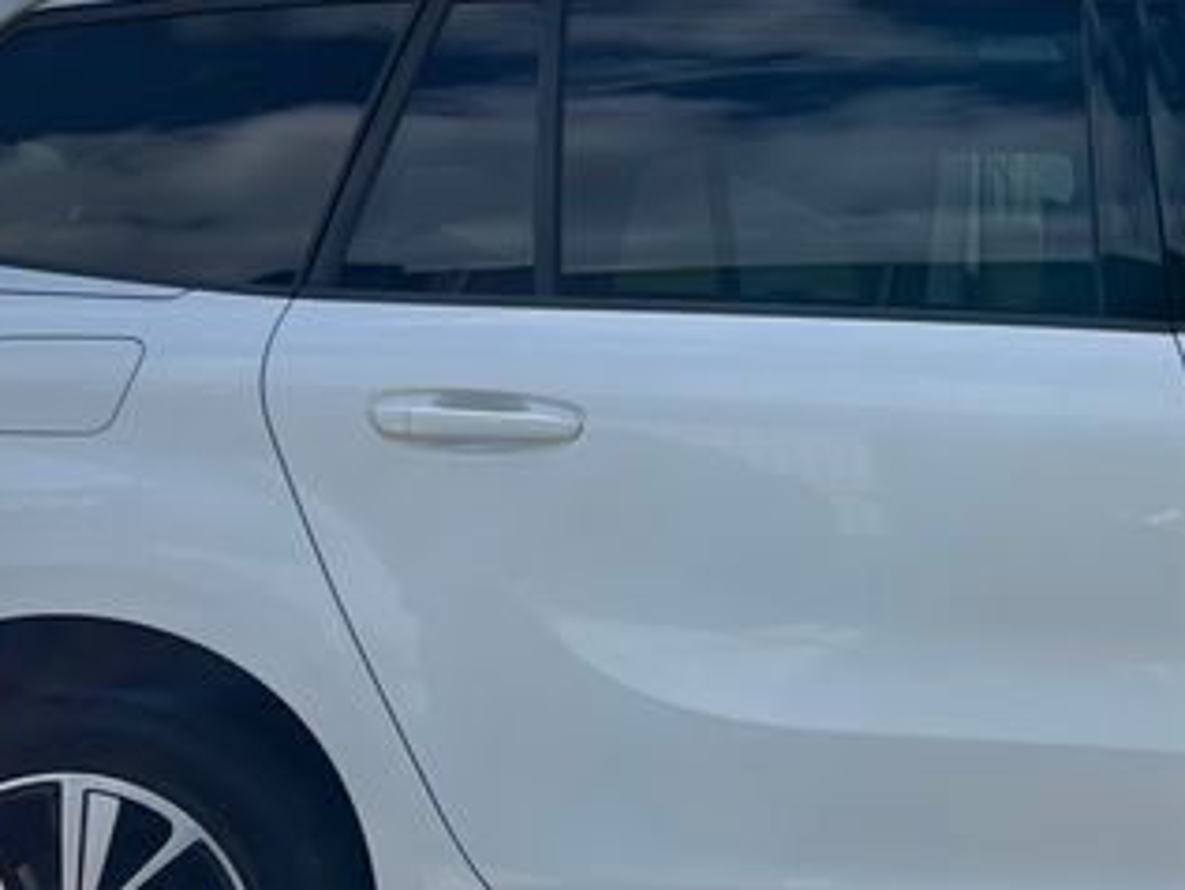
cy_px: 325
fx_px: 2877
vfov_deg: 17.6
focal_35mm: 84
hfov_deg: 22.3
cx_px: 1219
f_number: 1.5
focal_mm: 5.7
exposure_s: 1/1934
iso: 50
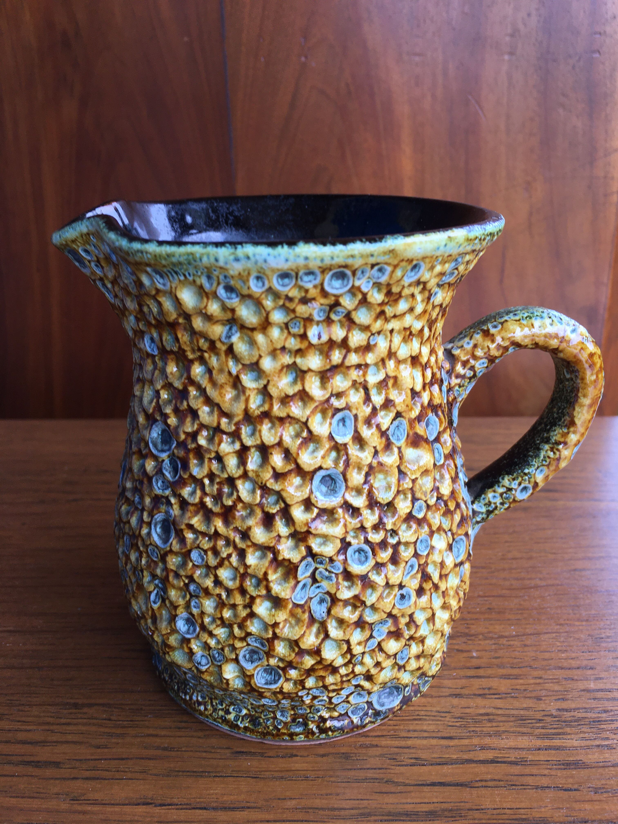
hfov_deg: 48.2
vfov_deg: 61.7
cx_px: 309
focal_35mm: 29
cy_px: 412
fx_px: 690
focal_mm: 4.15
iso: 25
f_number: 2.2
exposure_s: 1/109
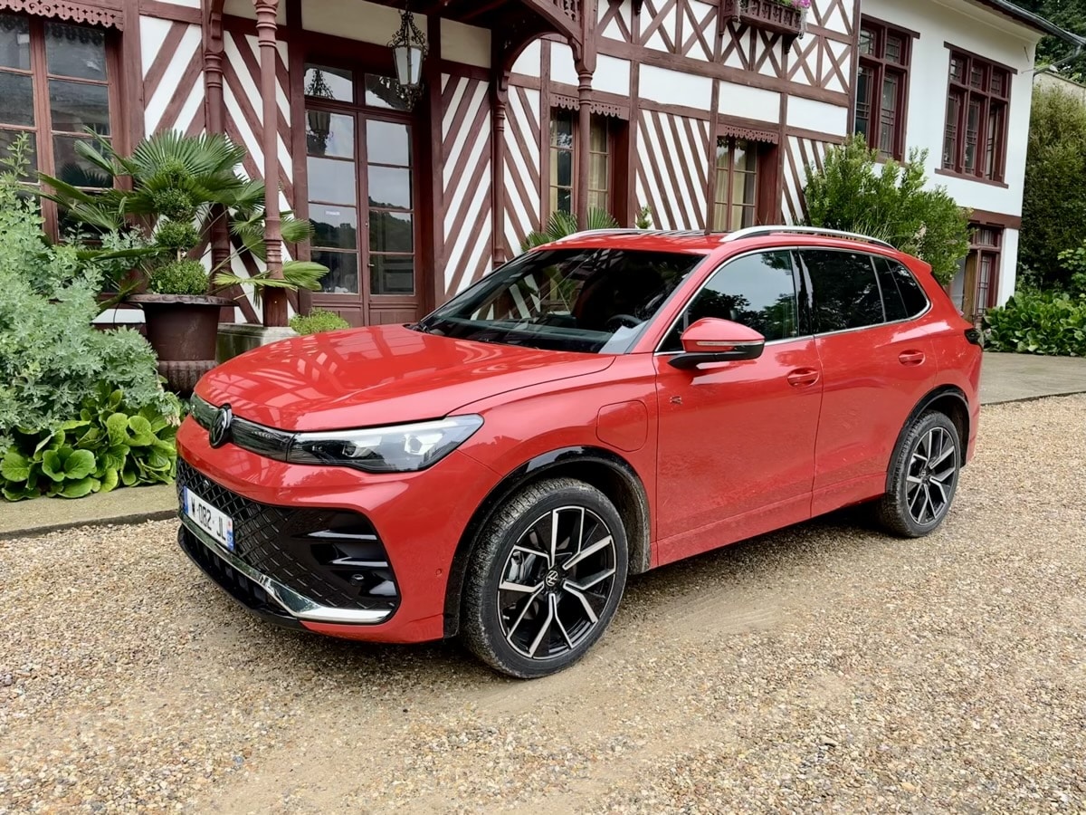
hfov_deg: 71.6
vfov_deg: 56.8
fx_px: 753
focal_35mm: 24
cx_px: 543
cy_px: 408
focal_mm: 6.76
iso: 80
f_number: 1.78
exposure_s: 1/470
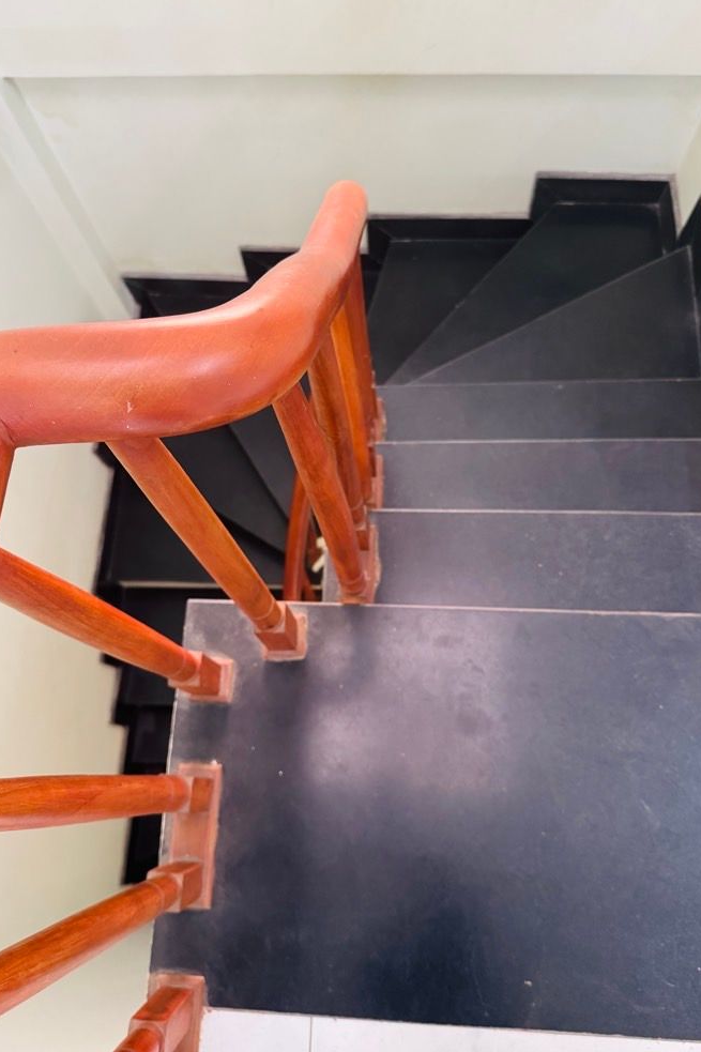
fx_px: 760
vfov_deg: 69.4
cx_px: 336
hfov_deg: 49.5
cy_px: 505
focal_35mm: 26
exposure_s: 1/50
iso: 400
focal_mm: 6.76
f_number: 1.78
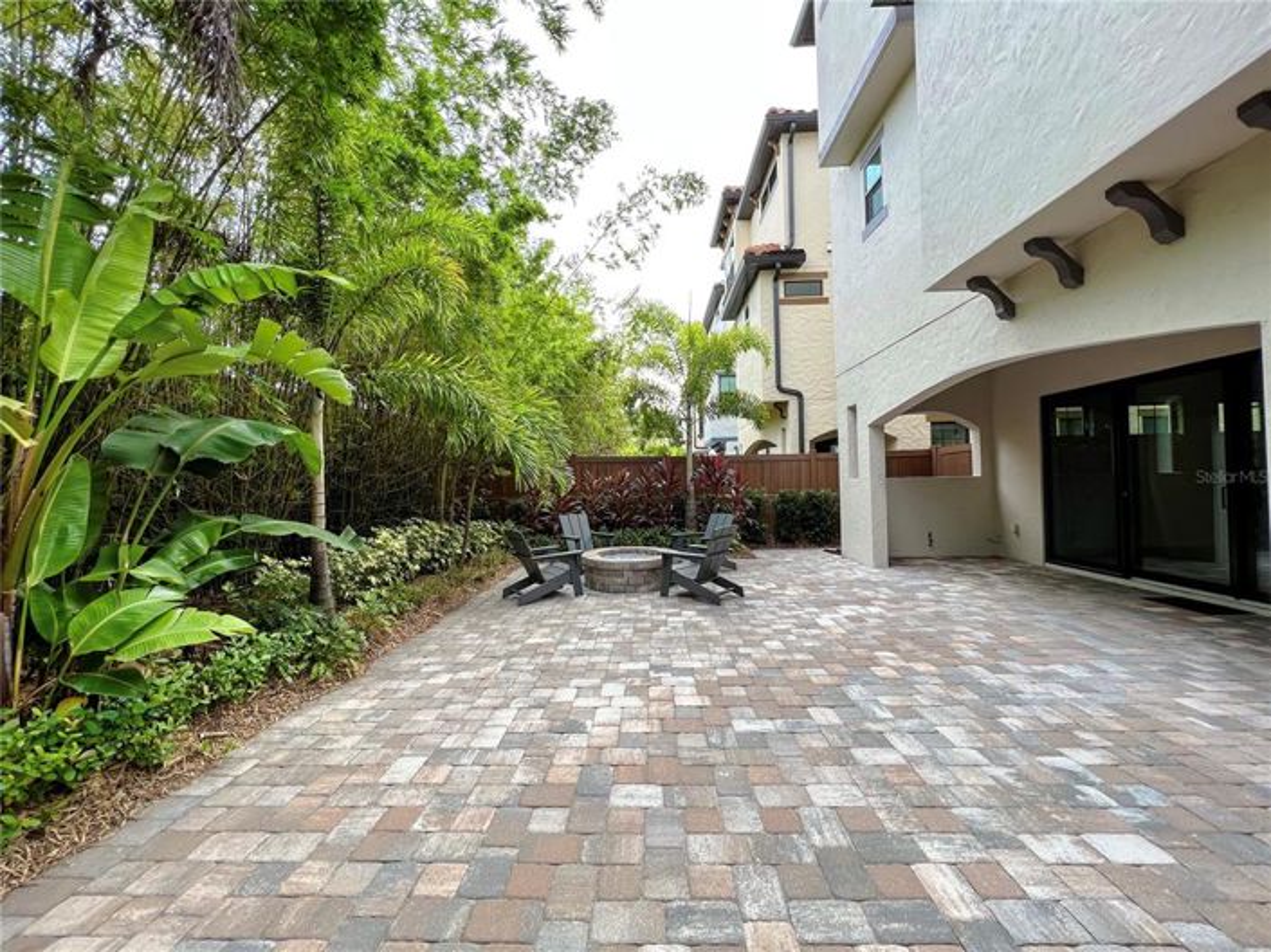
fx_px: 477
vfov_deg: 89.9
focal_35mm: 13
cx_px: 636
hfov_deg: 106.2
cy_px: 476
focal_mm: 1.57
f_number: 1.8
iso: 32
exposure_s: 1/210
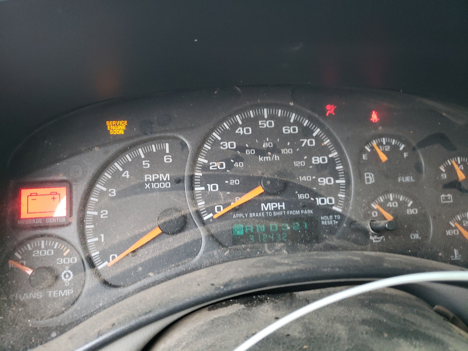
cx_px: 234
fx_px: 352
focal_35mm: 26
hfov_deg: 67.3
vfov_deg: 53.1
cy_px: 176
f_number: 1.5
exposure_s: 1/30
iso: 286
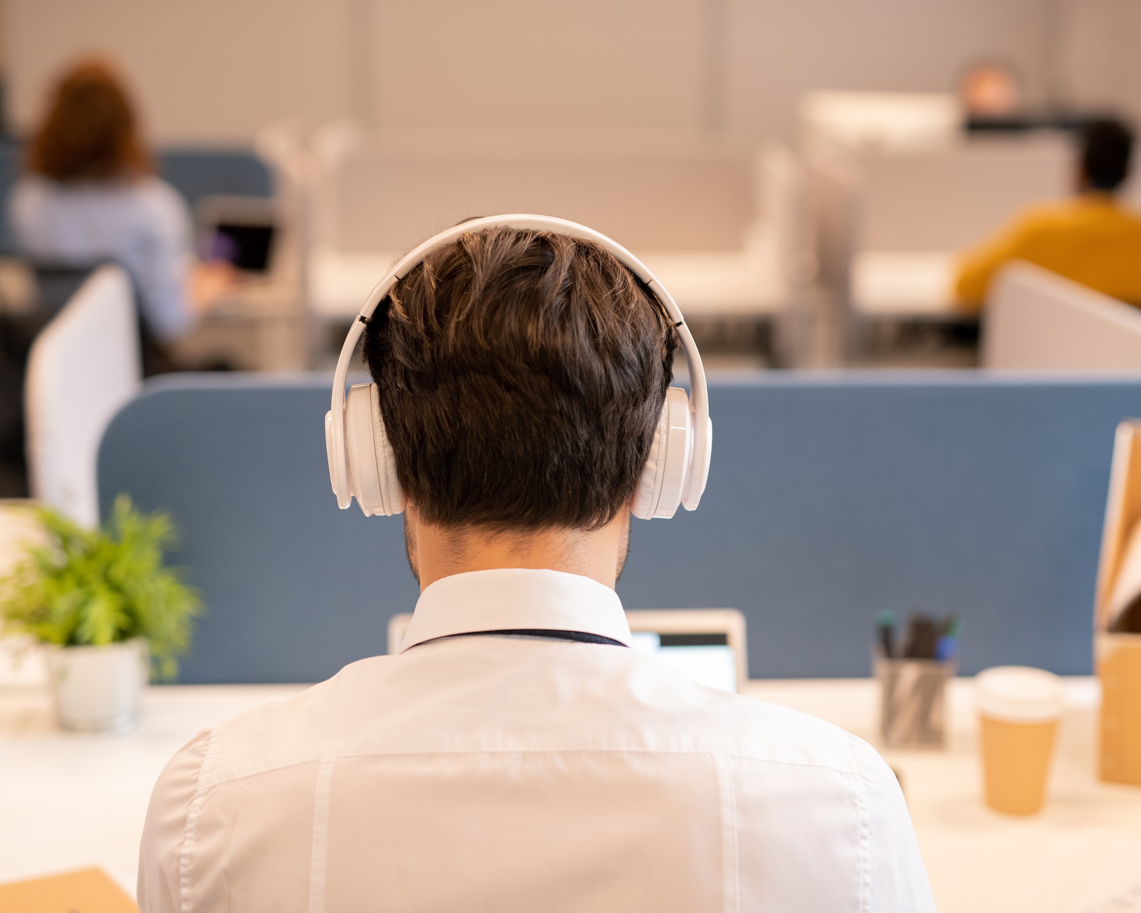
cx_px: 597
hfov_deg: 33.0
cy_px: 452
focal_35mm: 57
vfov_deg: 26.7
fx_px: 1925
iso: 800
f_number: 2.2
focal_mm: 50
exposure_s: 1/125
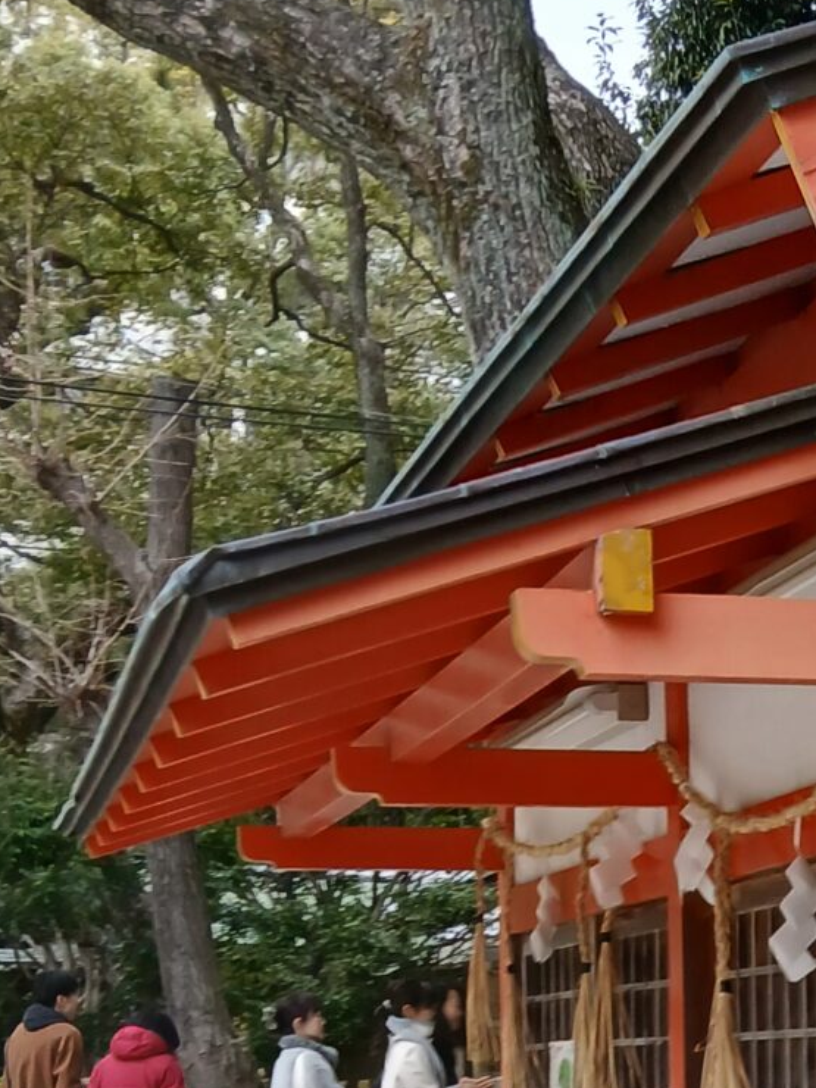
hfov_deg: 14.9
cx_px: 1313
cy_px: 1107
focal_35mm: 90
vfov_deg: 21.0
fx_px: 2829
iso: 50
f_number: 1.8
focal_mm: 3.98
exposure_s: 1/60
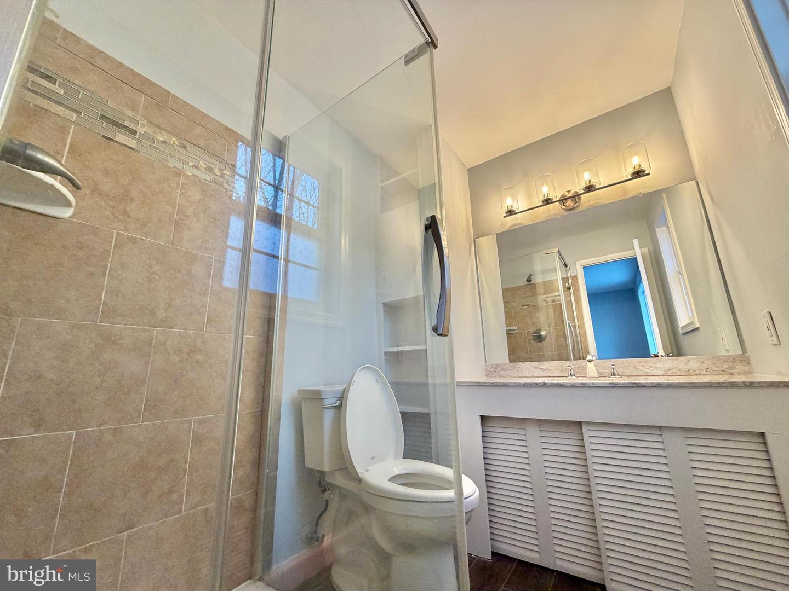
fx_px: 319
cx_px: 394
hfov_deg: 102.1
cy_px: 296
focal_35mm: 14
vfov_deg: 85.7
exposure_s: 1/60
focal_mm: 2.22
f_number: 2.2
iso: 160
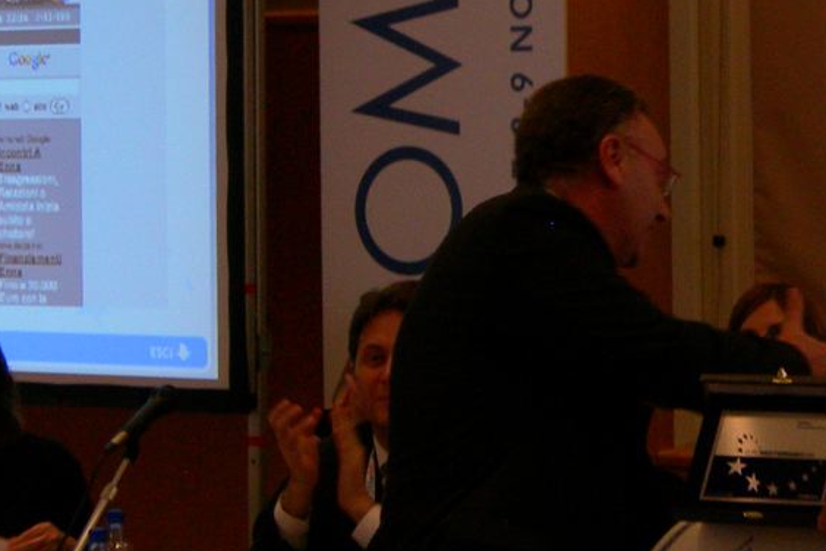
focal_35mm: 170
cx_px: 848
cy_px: 149
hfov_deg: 11.9
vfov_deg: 8.1
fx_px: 3900
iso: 200
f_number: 3.7
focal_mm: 14.9
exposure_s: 1/60
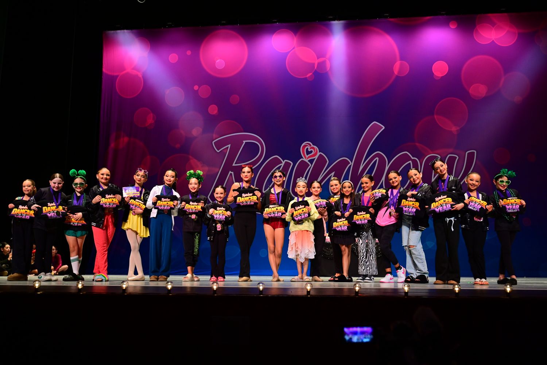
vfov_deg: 37.9
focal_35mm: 35
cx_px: 274
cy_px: 182
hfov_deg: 54.4
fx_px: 532
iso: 1000
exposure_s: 1/320
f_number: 4
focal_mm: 35
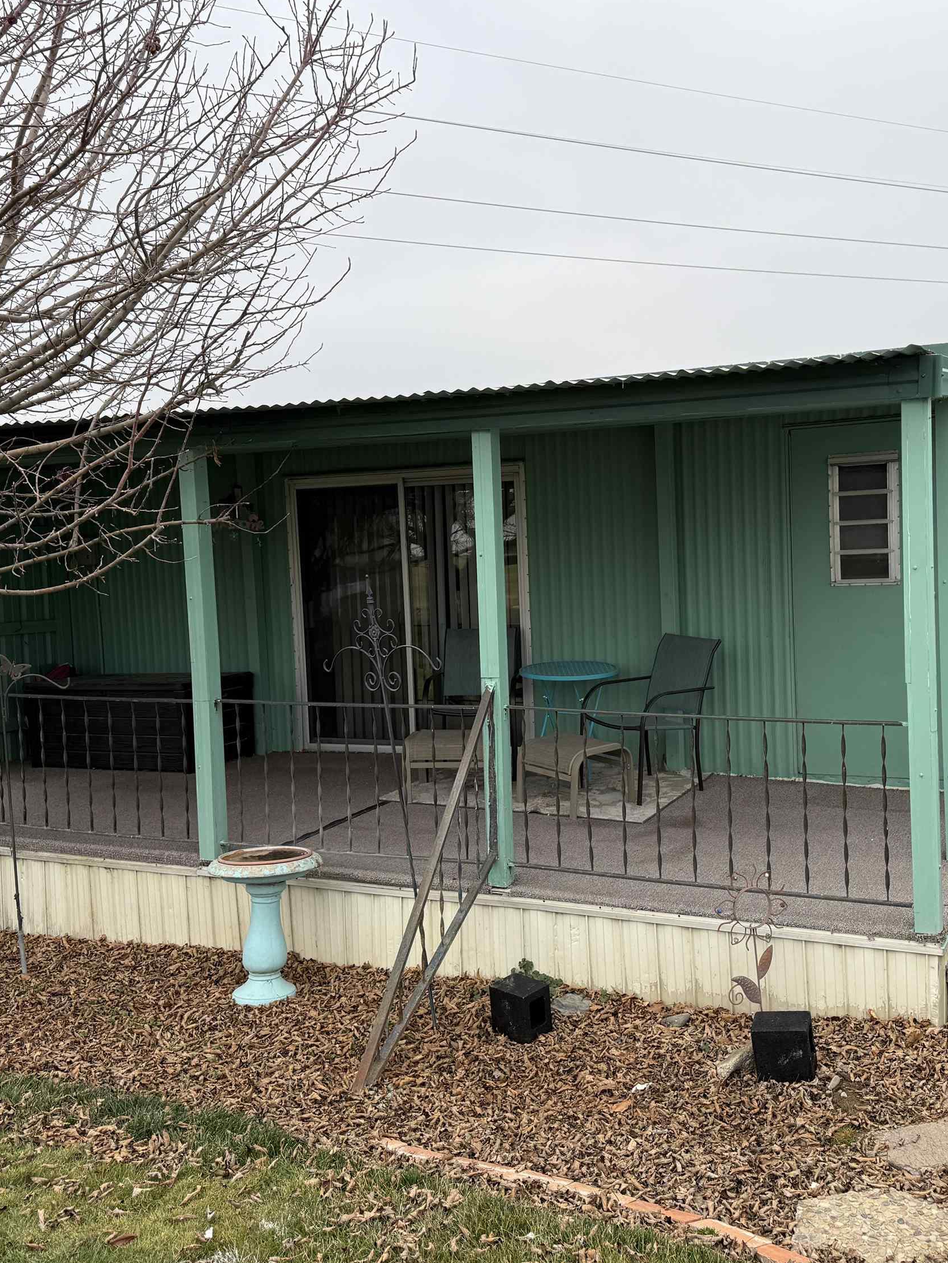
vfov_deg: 55.3
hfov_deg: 42.7
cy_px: 627
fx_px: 1205
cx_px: 585
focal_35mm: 33
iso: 80
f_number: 1.78
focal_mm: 6.76
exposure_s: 1/728
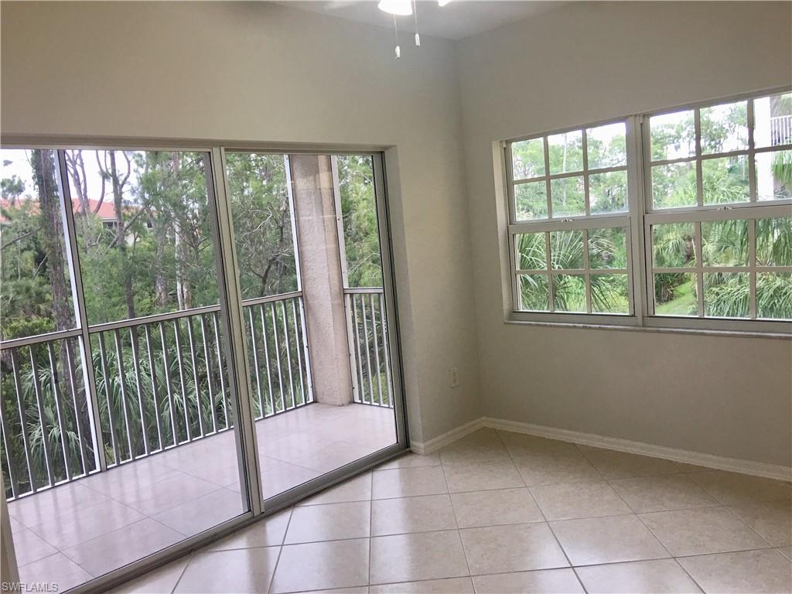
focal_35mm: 29
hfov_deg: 61.7
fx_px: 664
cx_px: 396
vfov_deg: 48.2
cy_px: 297
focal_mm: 4.15
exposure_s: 1/30
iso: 32
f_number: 2.2
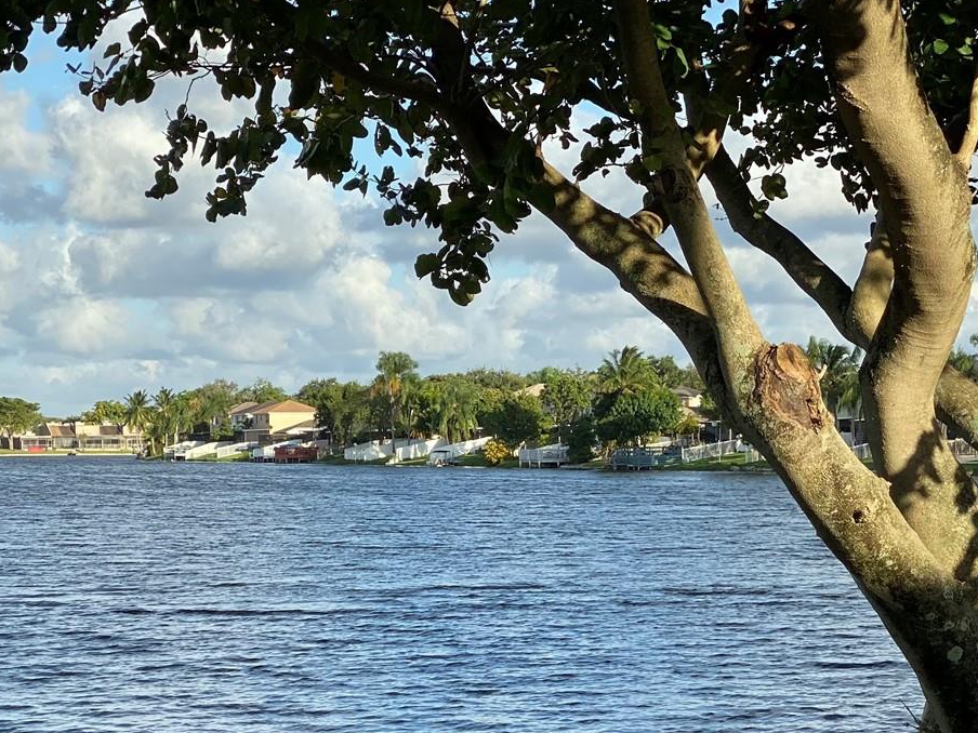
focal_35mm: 92
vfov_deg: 16.0
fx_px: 2599
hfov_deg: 21.3
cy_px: 567
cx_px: 474
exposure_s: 1/761
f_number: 2
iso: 20
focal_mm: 6
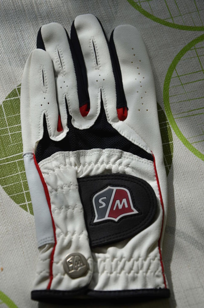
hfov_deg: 14.6
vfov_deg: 22.0
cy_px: 154
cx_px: 102
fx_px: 794
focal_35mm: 93
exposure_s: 1/640
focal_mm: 62
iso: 320
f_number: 6.3
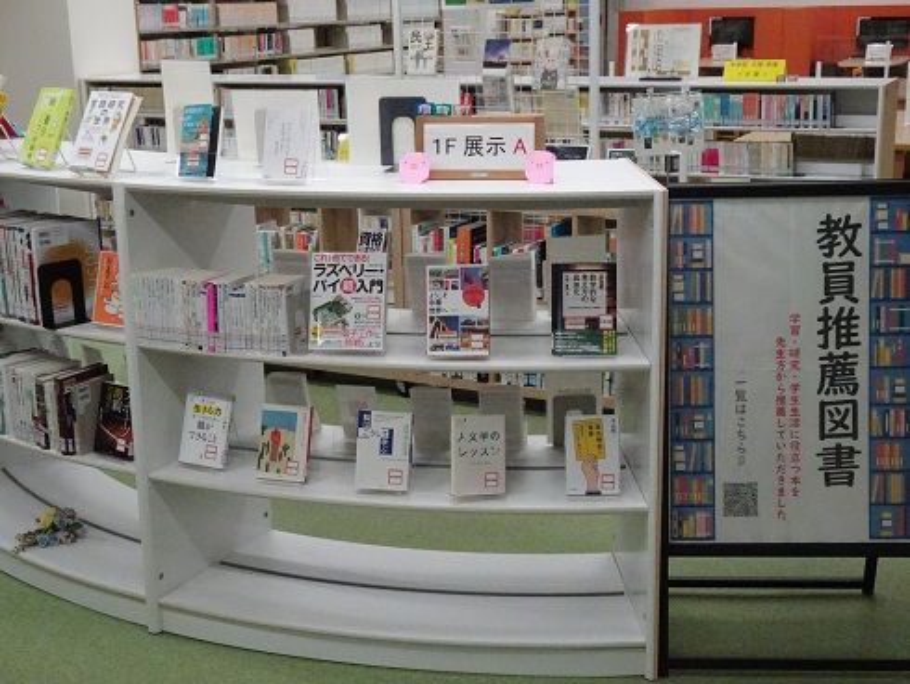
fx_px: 1262
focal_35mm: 48
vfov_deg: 30.3
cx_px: 455
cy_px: 342
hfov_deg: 39.6
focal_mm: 8.18
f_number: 4.5
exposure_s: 1/250
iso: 2000
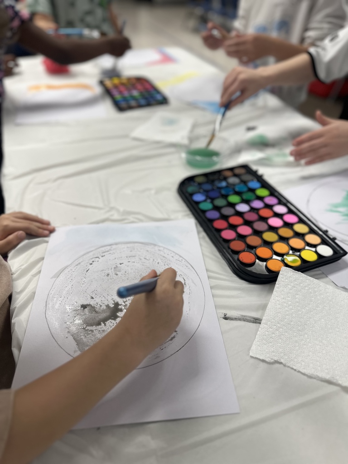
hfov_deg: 56.8
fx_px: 322
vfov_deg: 71.6
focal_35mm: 24
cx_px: 174
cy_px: 232
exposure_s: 1/120
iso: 160
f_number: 1.78
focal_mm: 6.86
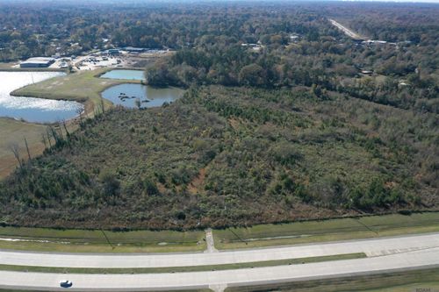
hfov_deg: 65.5
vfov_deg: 46.4
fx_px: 341
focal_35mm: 28
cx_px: 220
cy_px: 146
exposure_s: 1/1000
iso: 1600
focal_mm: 10.26
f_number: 5.6
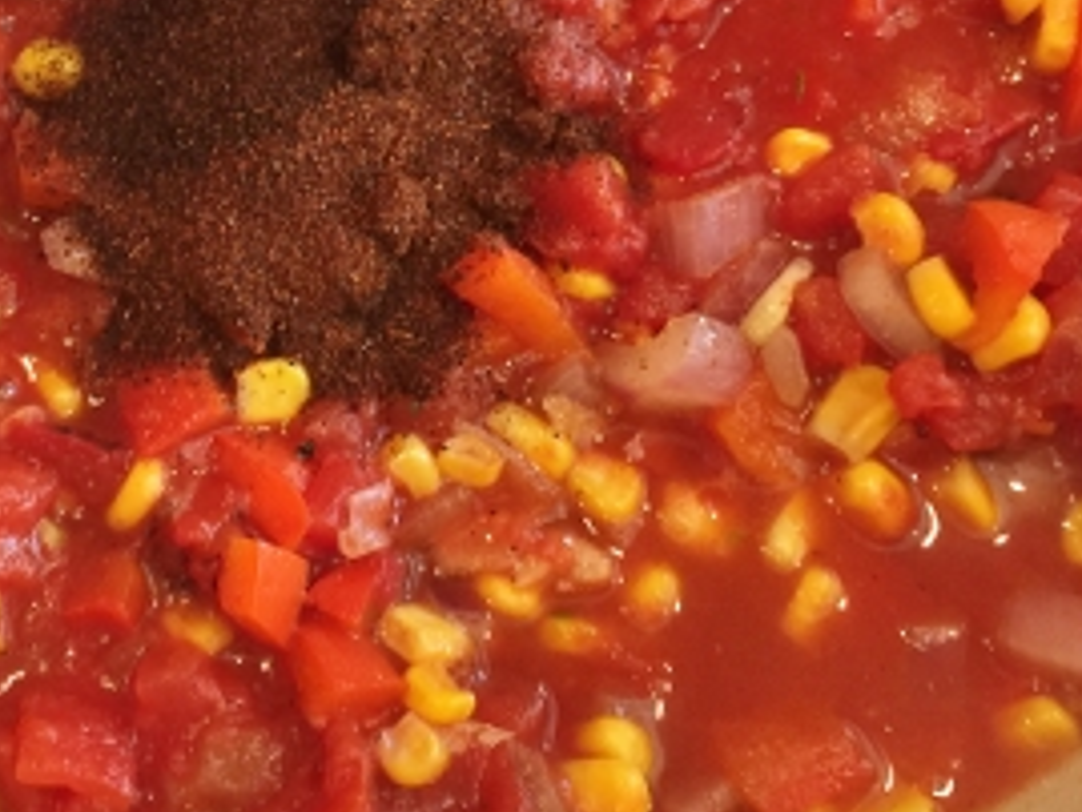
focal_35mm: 70
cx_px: 334
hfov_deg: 27.5
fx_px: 2189
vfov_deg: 20.6
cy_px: 64
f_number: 2.2
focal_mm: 4.15
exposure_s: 1/30
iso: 50
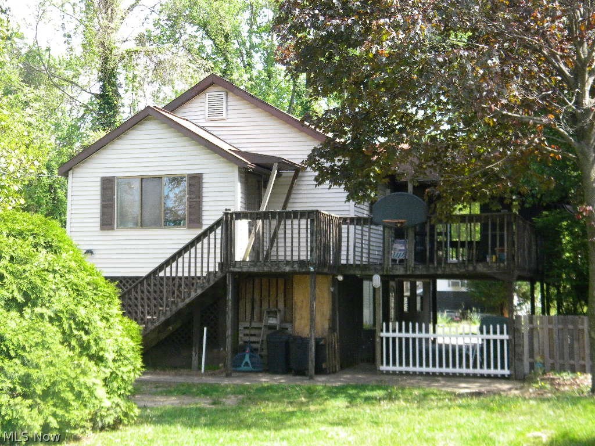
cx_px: 298
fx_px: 963
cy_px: 223
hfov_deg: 34.3
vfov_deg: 26.1
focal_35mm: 56
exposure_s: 1/500
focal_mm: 10.1
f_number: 4.1
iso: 374
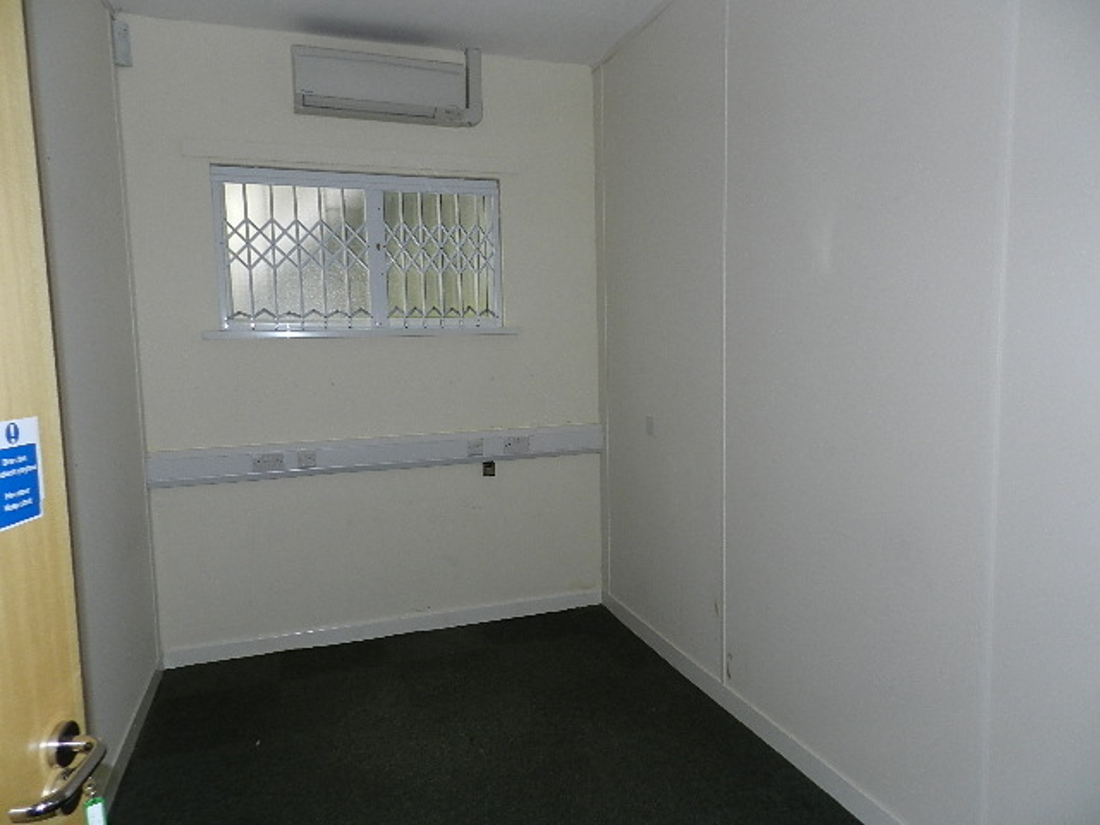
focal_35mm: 23
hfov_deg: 73.9
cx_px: 550
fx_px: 731
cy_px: 412
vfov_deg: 58.9
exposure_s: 1/30
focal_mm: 4
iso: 200
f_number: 3.4
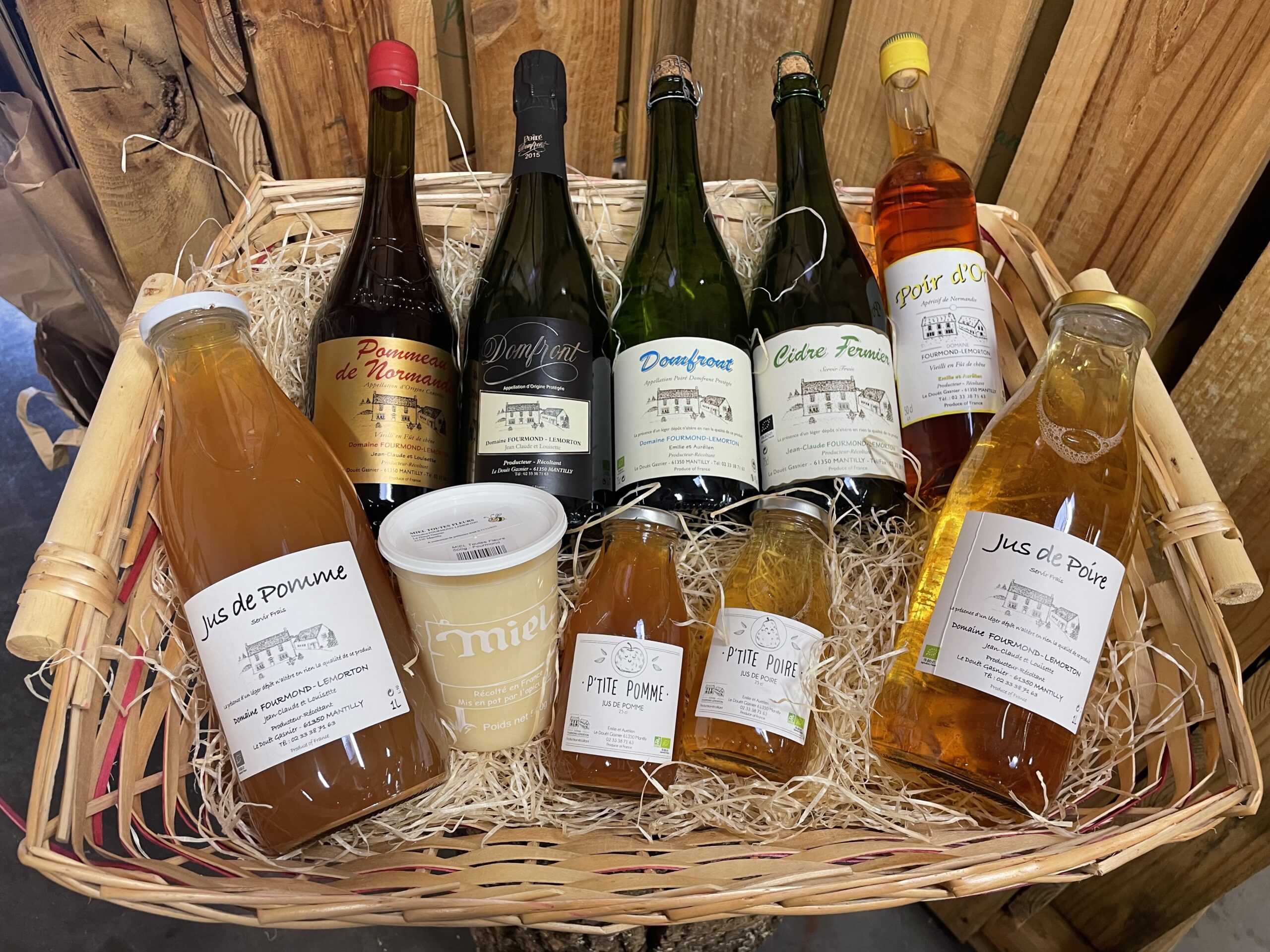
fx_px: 954
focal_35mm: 26
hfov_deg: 67.3
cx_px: 635
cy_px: 476
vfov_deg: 53.1
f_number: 1.6
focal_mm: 4.2
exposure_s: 1/50
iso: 80
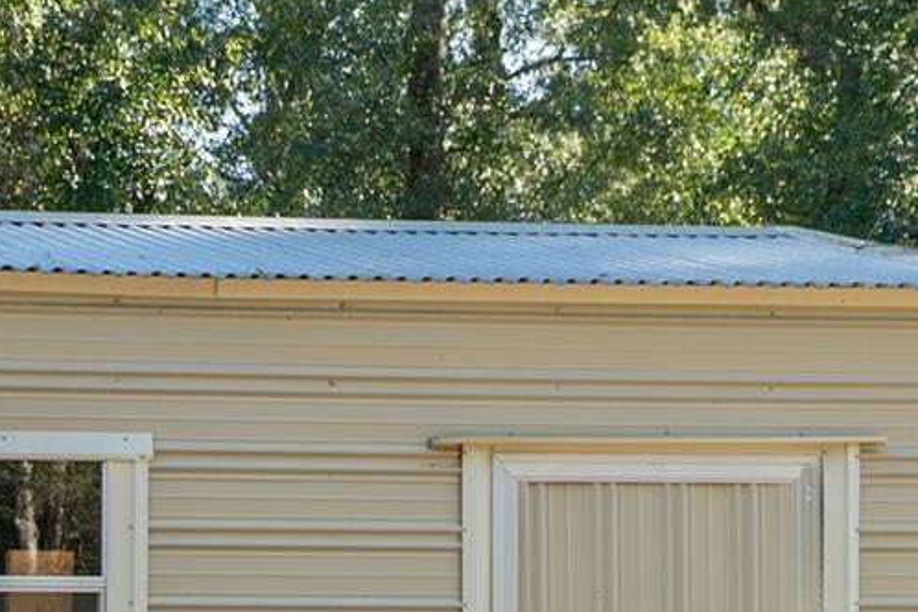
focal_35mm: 106
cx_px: -100
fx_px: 2703
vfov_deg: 12.6
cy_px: 758
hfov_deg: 18.5
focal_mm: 22
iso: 100
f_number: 5
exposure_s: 1/80
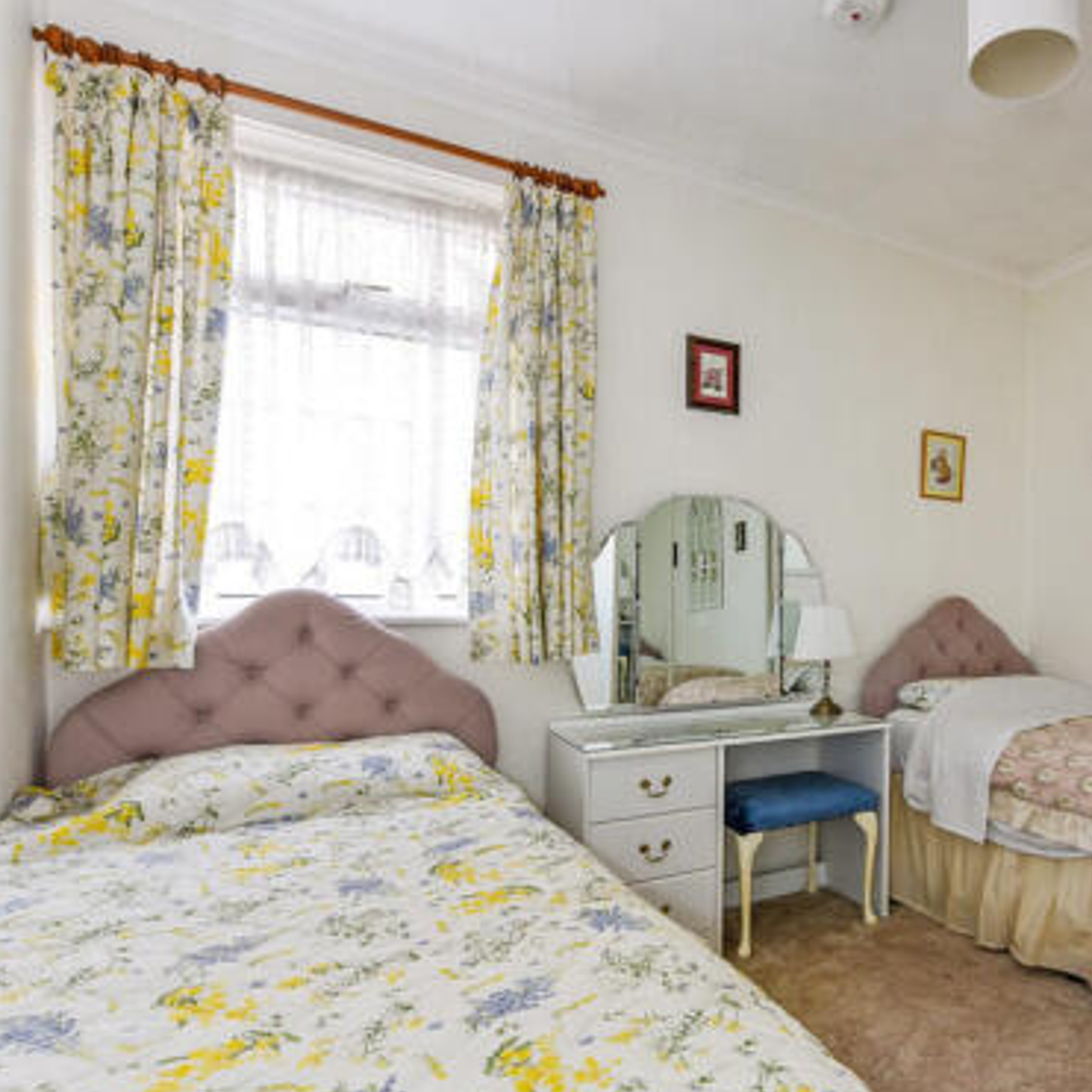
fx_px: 749
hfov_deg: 66.4
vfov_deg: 71.8
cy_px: 617
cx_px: 854
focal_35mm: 21
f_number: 7.1
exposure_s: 1/25
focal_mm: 14
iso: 400
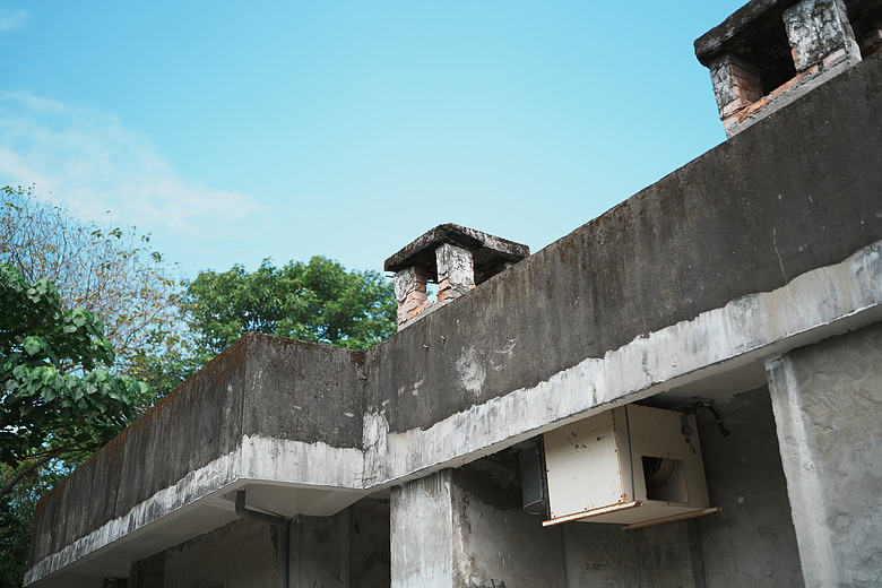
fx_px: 857
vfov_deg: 37.9
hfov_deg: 54.4
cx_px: 441
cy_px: 294
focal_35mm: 35
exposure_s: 1/5000
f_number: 1.4
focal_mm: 35
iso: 100
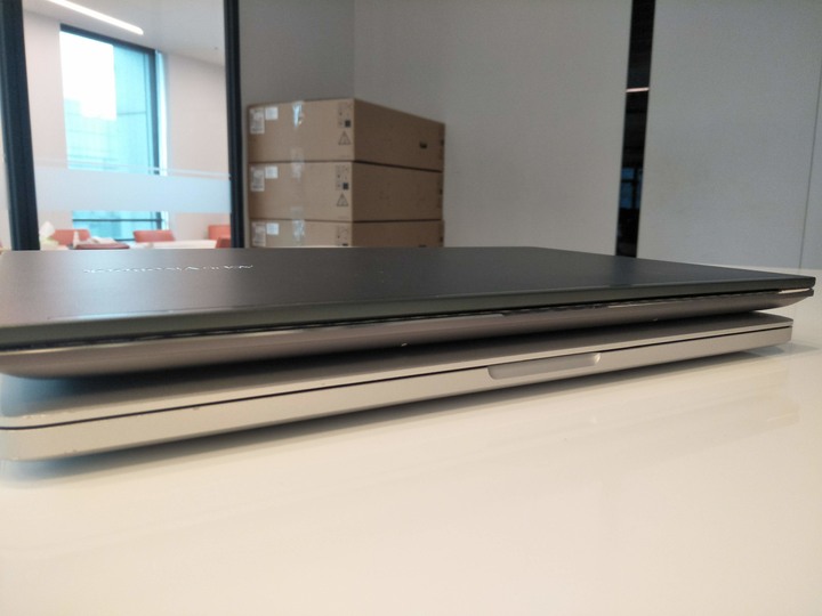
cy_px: 308
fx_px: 475
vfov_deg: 66.0
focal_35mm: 20
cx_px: 411
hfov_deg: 81.7
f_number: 2.2
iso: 330
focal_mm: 3.46
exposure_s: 1/30
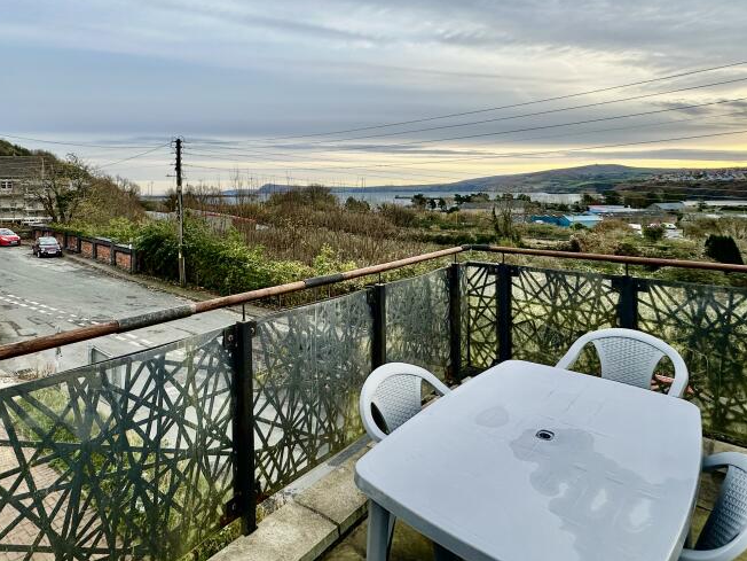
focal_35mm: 22
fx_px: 475
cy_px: 195
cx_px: 312
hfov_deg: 75.8
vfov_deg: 59.9
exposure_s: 1/332
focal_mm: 2.22
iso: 40
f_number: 2.2
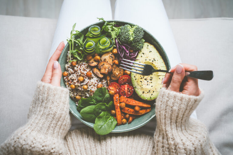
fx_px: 272
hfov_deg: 46.4
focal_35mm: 42
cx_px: 116
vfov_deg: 31.9
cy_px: 78
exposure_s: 1/250
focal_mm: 42
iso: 125
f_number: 5
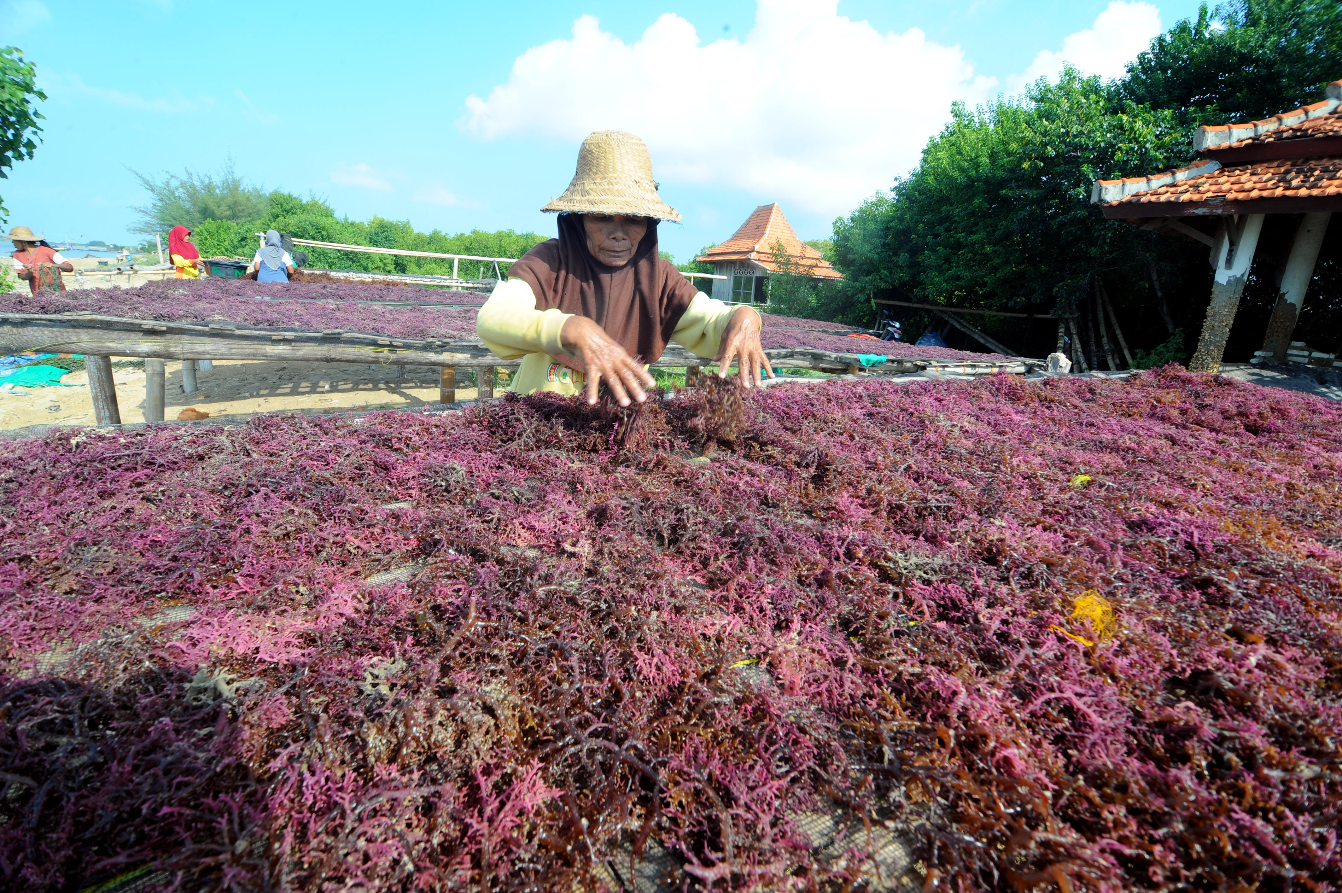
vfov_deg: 73.7
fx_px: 596
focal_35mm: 16
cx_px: 671
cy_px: 446
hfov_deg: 96.8
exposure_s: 1/200
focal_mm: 16
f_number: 11
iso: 400
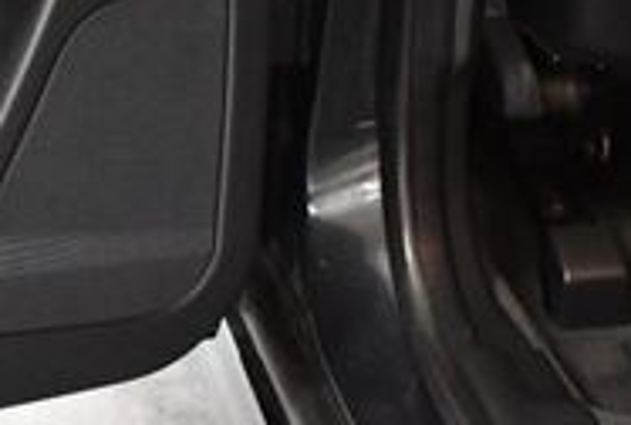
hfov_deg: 15.6
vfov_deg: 10.9
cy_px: -174
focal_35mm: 123
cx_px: -246
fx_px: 2163
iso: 3200
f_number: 3.5
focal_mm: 18
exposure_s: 1/80
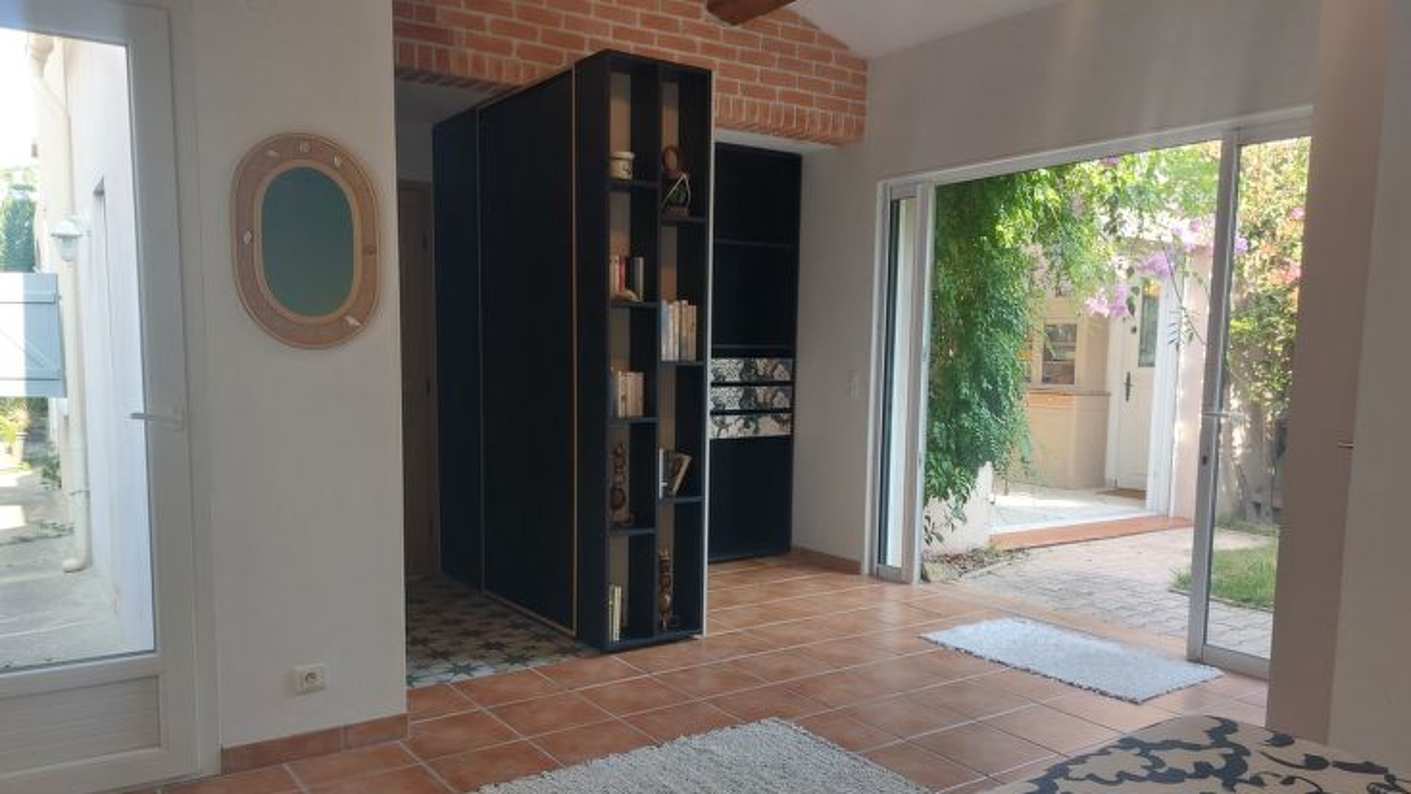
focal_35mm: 28
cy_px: 465
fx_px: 1048
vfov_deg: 41.4
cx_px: 695
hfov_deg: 67.9
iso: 50
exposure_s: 1/50
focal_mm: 5.23
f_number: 1.8
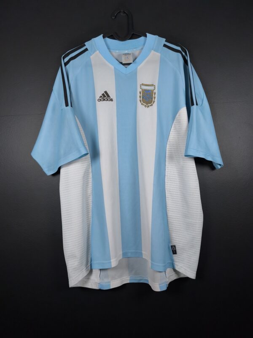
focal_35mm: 23
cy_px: 169
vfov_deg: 73.9
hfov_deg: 58.9
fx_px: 224
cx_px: 126
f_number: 1.6
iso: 400
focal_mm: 6.57
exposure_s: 1/160
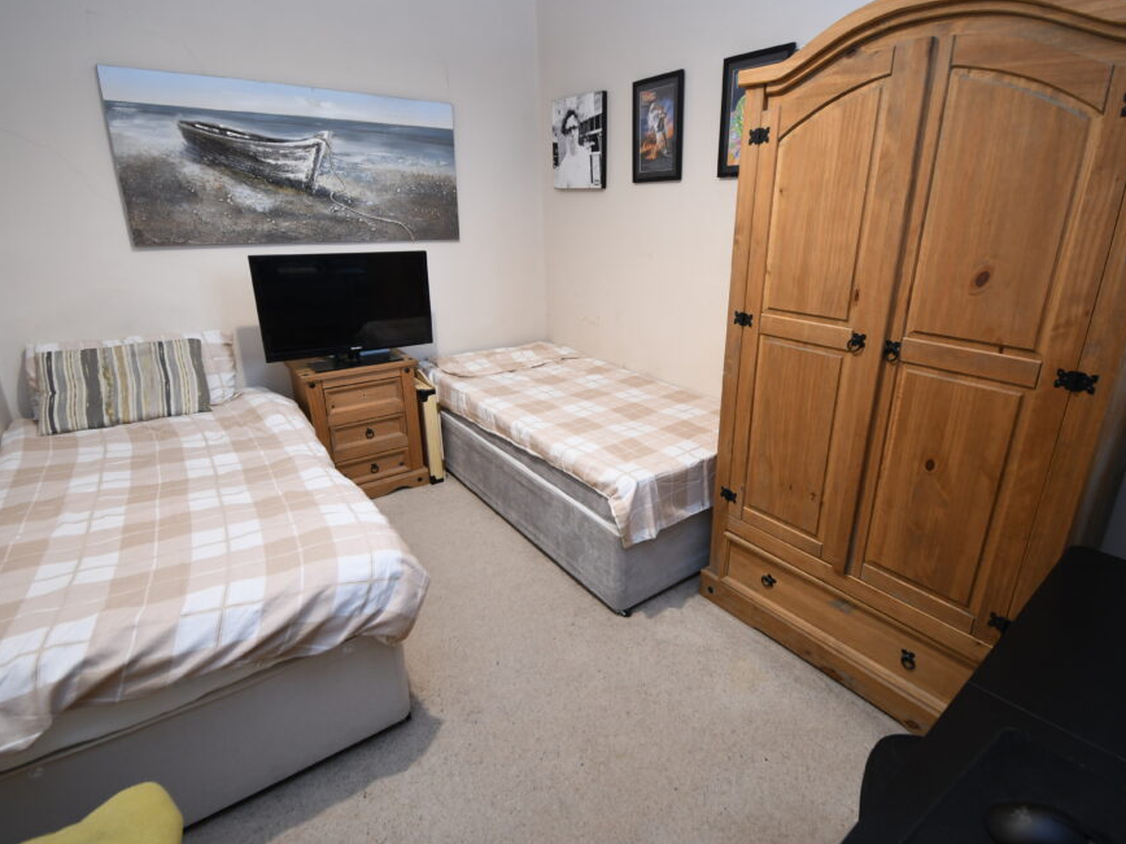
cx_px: 595
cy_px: 406
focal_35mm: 17
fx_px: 553
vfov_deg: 74.7
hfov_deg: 90.9
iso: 560
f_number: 4.5
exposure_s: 1/10
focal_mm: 10
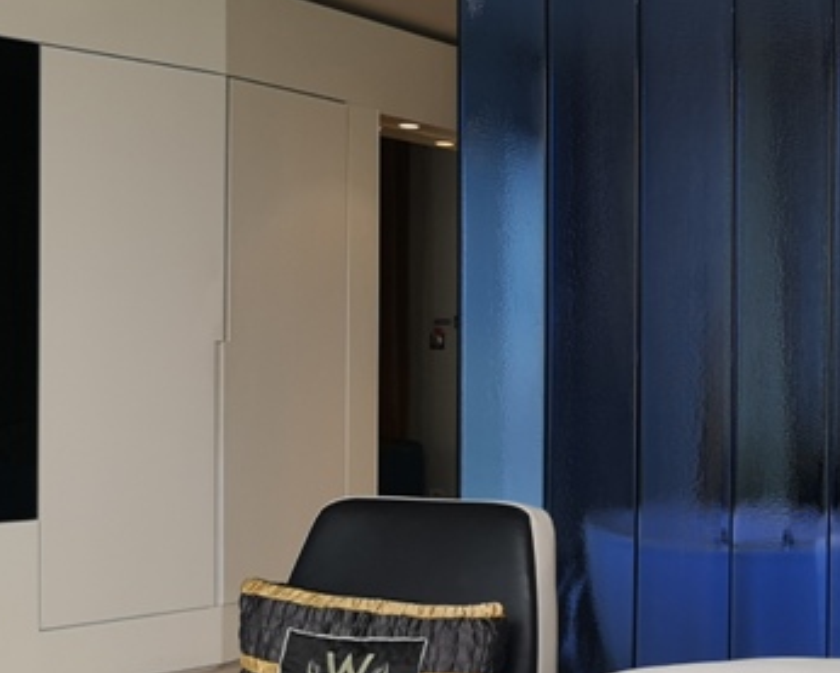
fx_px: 1517
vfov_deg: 25.0
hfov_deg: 28.8
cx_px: 862
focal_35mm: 61
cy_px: 377
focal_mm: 3.95
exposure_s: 1/50
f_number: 1.8
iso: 50
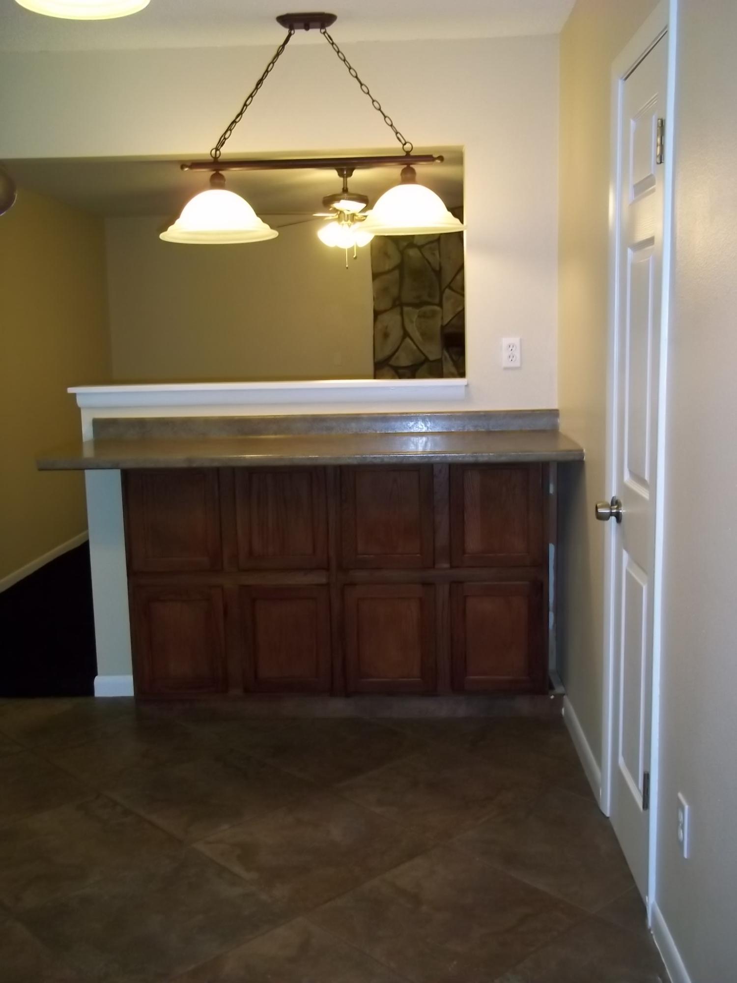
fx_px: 1022
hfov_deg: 39.7
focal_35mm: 36
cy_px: 492
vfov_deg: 51.4
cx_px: 368
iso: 250
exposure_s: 1/30
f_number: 3.1
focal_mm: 6.5
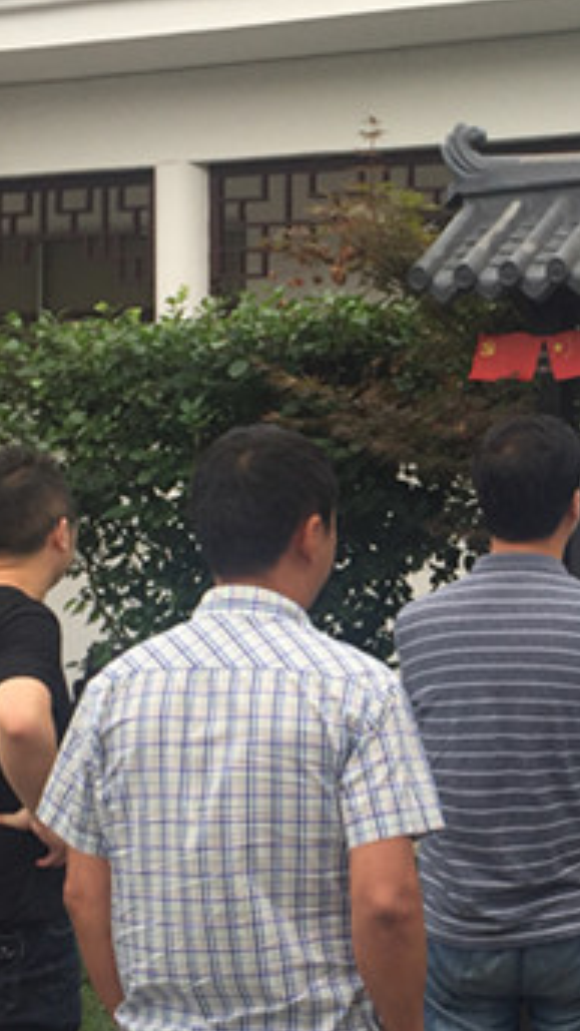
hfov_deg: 17.1
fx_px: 1886
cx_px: 565
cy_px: 682
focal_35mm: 69
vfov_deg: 30.4
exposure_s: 1/608
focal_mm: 4.15
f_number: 2.2
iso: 32
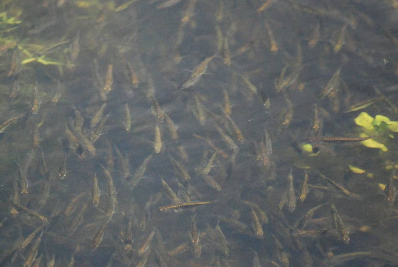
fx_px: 7373
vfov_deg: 2.1
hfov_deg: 3.1
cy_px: 167
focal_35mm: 666
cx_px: 152
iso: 1600
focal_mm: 300
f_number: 5.6
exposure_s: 1/2000
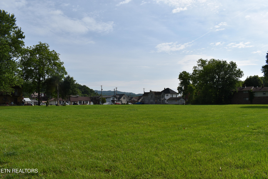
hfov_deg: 67.4
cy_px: 90
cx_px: 134
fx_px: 201
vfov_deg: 47.9
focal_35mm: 27
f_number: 9
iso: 100
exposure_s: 1/320
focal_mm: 18
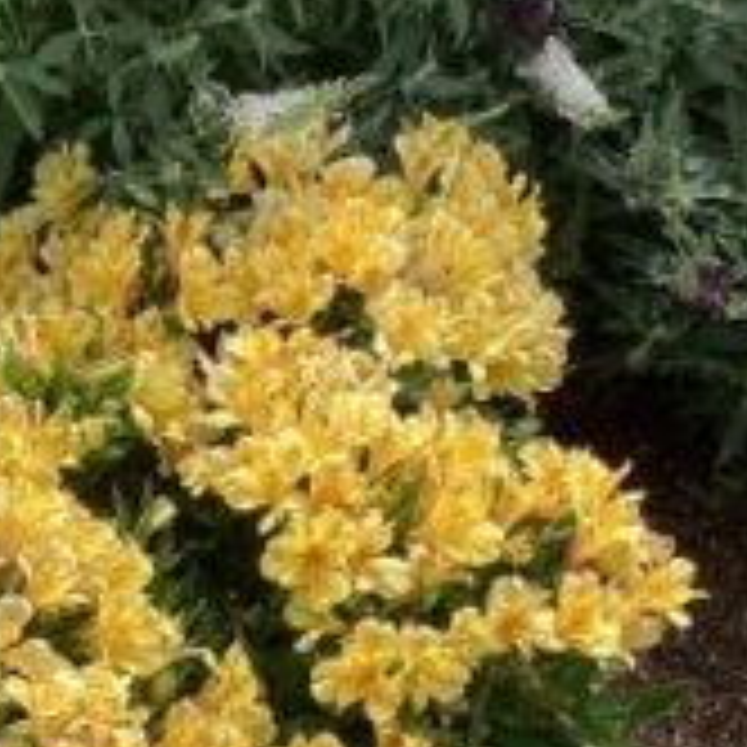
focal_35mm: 95
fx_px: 2319
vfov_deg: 17.5
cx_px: -176
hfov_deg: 17.4
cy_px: 882
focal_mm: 3.3
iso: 25
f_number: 2.4
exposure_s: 1/840
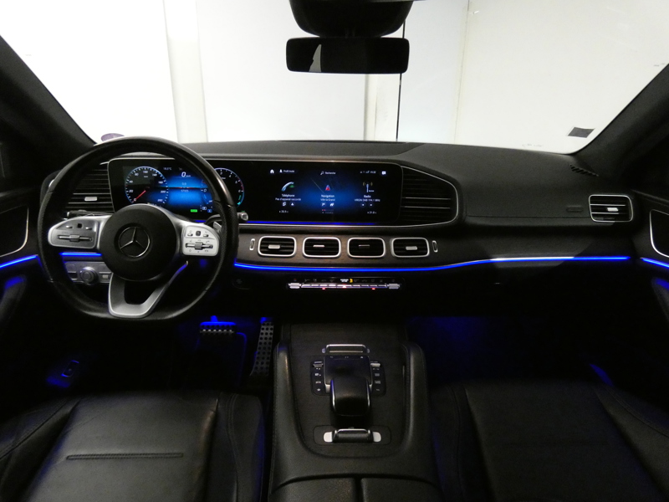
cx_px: 334
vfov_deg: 66.0
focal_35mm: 20
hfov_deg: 81.7
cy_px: 251
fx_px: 387
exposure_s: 1/30
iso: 1600
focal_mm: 3.6
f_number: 2.8
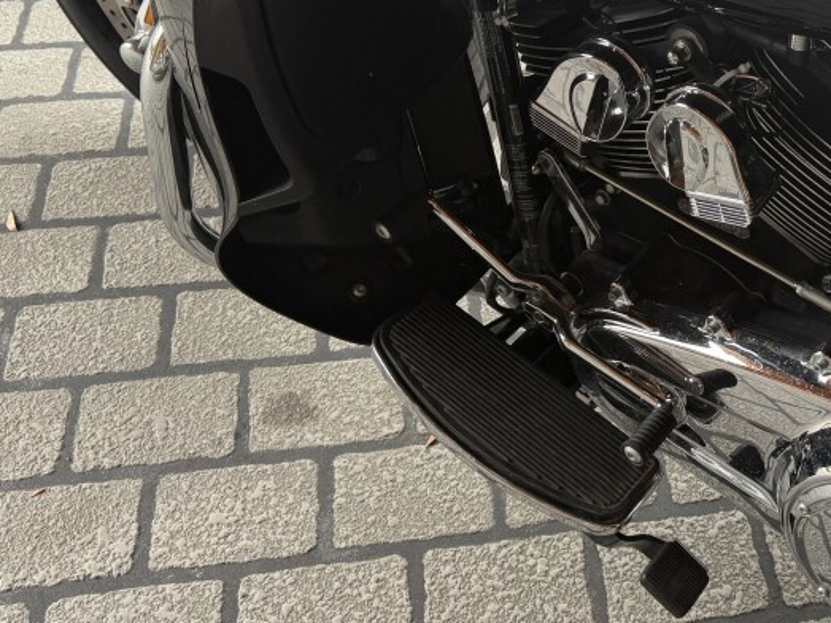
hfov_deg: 37.7
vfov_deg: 29.5
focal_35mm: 49
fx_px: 1176
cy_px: 207
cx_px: 647
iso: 80
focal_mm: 6.76
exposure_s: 1/278
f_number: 1.78
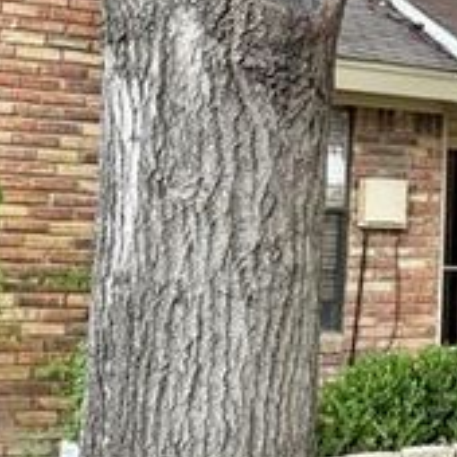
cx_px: 651
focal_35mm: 83
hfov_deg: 18.8
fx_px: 1240
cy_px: 79
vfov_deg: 20.6
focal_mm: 6.76
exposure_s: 1/1091
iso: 100
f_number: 1.78
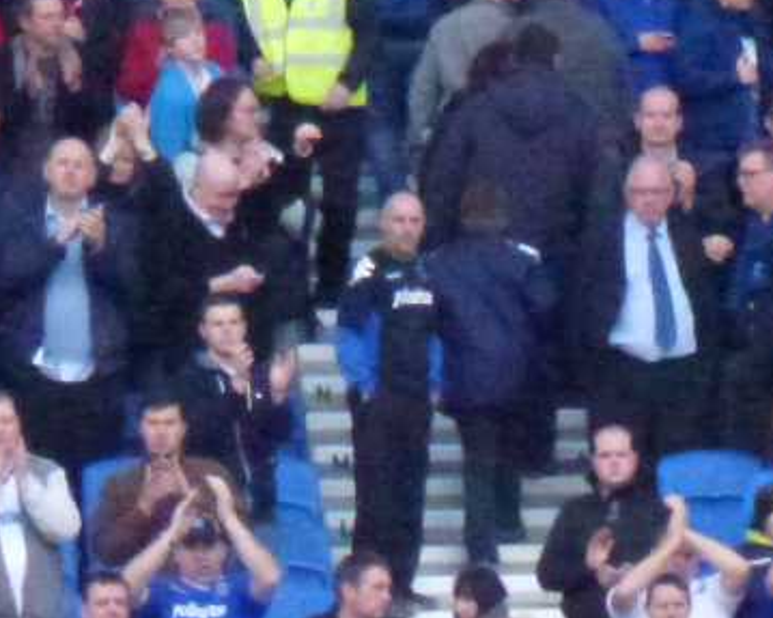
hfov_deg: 1.2
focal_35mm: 1671
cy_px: 1191
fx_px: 38218
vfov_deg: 0.9
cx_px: 599
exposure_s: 1/400
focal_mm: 68.8
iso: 1600
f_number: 5.9
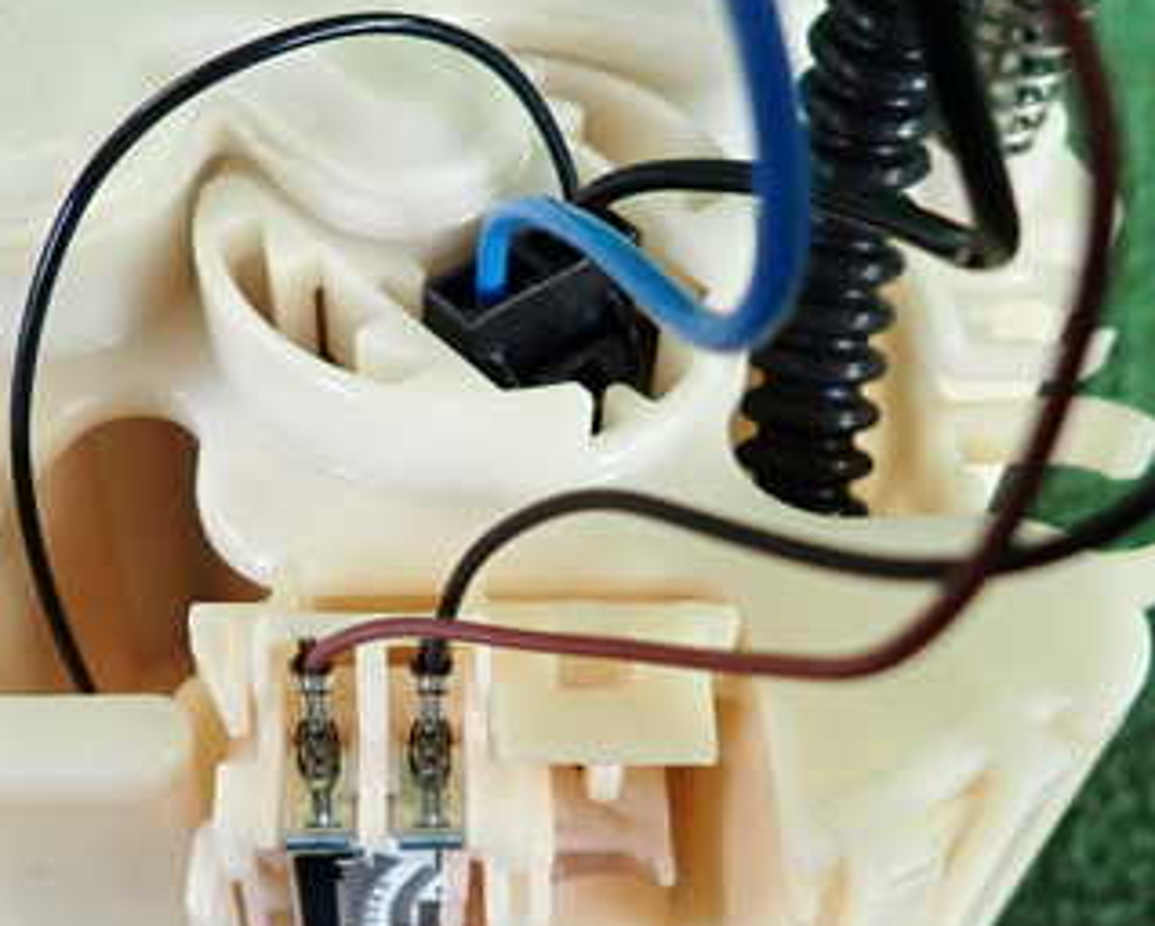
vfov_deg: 32.7
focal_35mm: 46
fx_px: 1574
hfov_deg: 40.1
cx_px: 447
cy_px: 570
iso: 400
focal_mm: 4.5
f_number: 2
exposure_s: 1/125
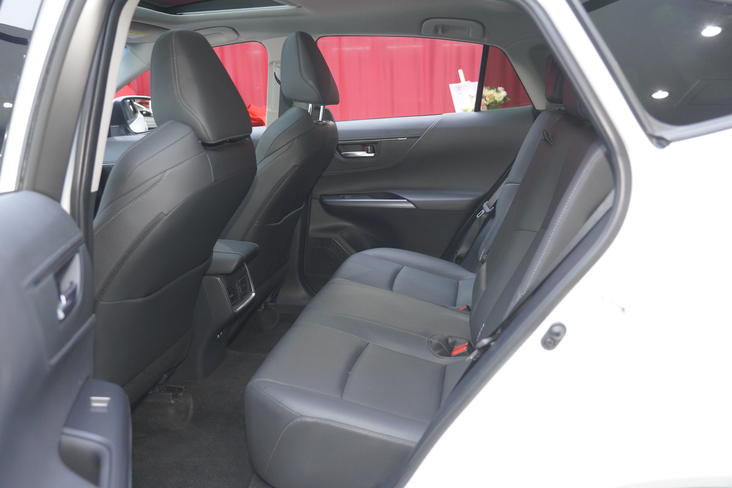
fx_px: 610
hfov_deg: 61.9
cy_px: 244
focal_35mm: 30
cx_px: 366
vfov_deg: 43.6
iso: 5000
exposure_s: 1/125
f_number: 4
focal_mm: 30
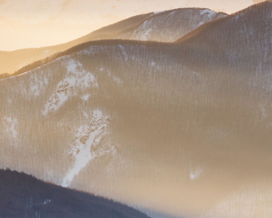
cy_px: 170
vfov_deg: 4.4
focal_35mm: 350
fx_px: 2818
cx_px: 410
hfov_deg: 5.5
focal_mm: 105
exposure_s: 1/30
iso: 100
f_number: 9
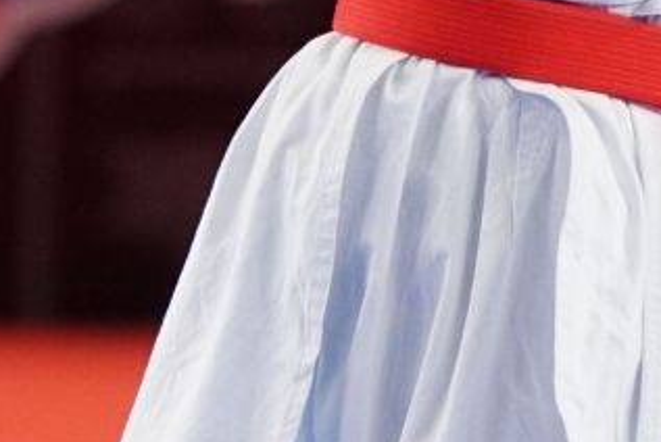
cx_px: 1076
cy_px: -567
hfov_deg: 1.7
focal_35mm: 1191
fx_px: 21888
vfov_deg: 1.2
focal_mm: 140
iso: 1000
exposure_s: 1/400
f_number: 3.2
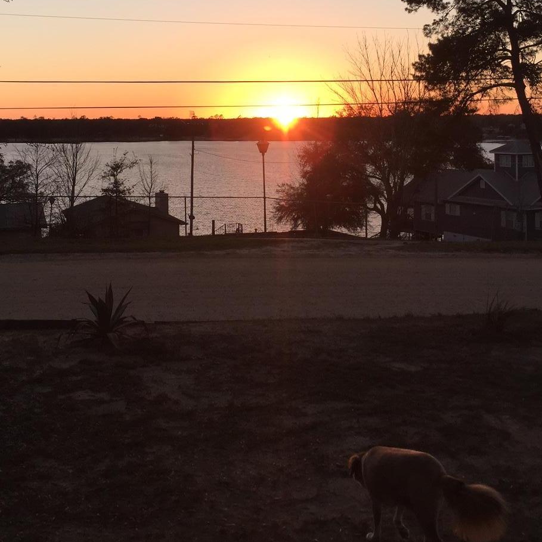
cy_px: 144
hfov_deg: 36.8
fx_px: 815
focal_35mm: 46
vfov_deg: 36.1
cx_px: 279
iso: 32
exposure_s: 1/501
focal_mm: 4.15
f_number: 2.2
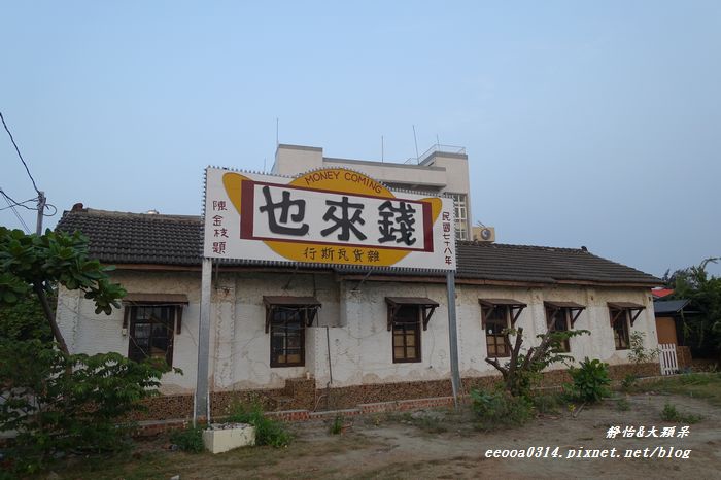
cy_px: 240
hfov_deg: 73.8
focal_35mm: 24
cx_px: 360
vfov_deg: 53.1
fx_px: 480
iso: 200
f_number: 5.6
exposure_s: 1/125
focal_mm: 8.8
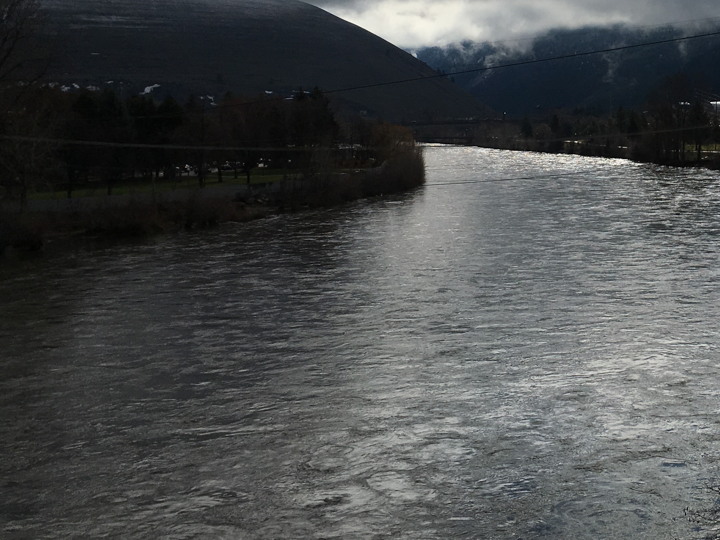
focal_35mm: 56
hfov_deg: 32.8
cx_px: 634
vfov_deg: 25.7
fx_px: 1165
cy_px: 128
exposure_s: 1/8547
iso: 25
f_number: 2.2
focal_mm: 4.15
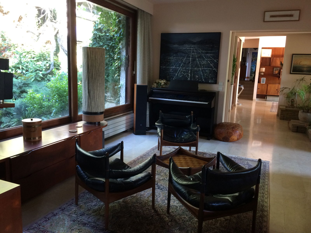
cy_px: 116
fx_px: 261
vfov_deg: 48.2
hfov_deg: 61.7
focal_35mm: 29
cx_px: 156
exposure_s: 1/33
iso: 125
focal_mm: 4.15
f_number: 2.2
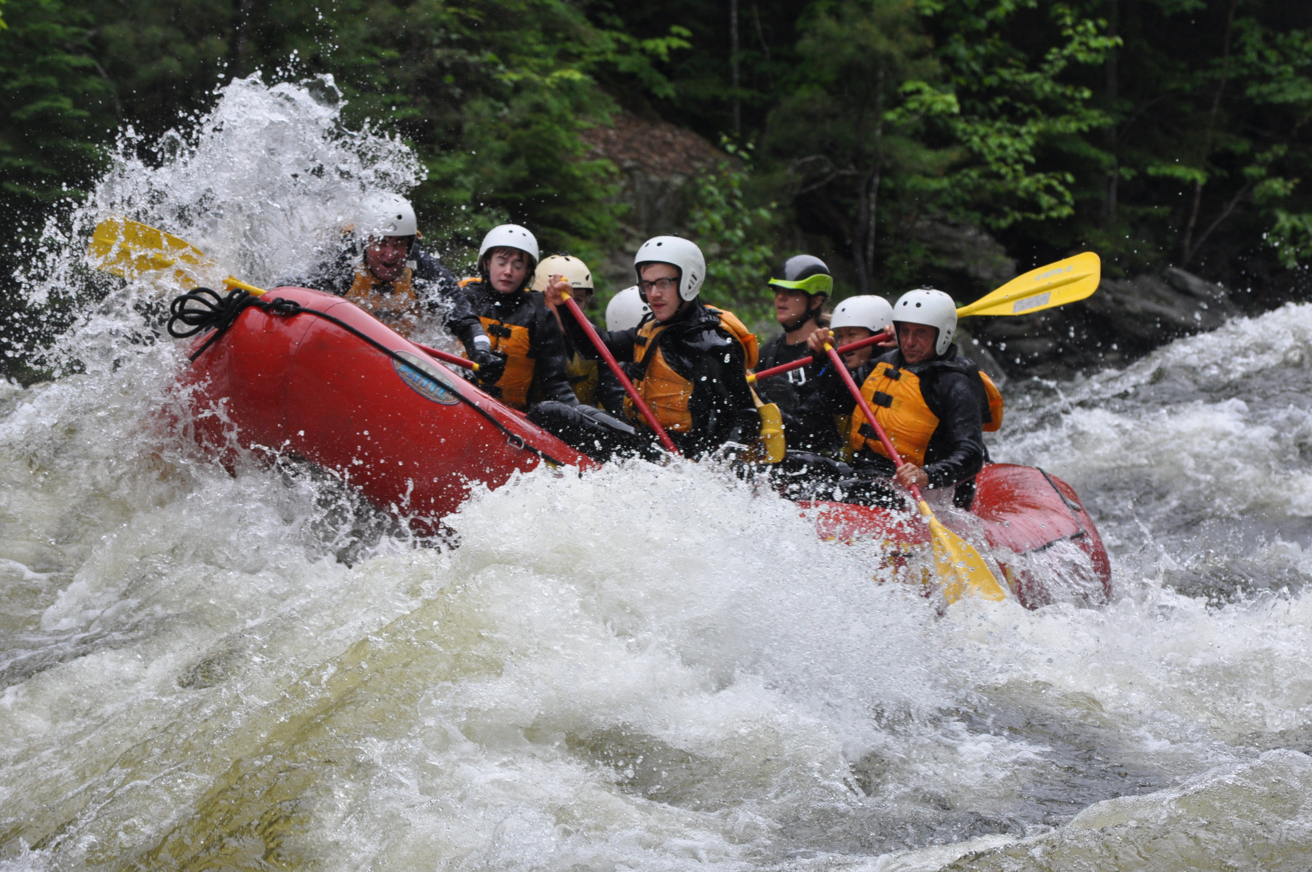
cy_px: 436
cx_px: 656
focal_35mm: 255
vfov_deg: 5.4
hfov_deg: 8.1
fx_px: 9282
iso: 640
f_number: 8
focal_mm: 170
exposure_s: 1/1000
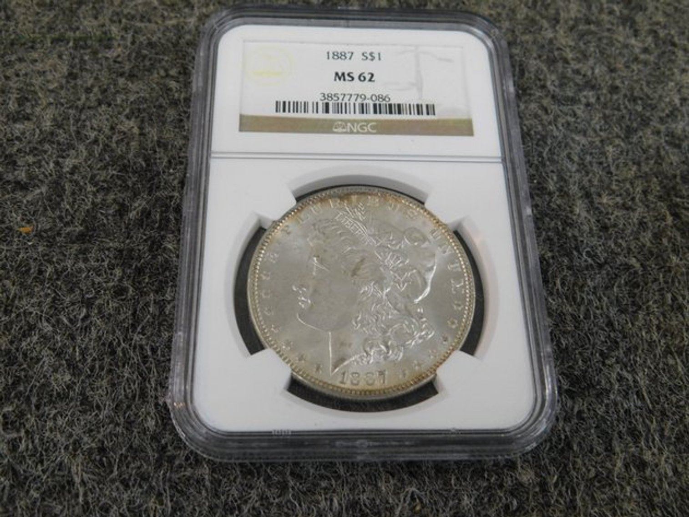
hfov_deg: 51.4
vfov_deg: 39.6
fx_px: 716
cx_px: 344
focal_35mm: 36
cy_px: 258
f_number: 3.5
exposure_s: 1/30
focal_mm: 6.3
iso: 360
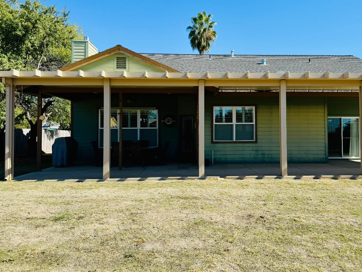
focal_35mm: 31
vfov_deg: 45.4
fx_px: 324
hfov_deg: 58.0
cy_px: 122
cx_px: 210
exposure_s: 1/2907
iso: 80
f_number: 1.78
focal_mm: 6.76
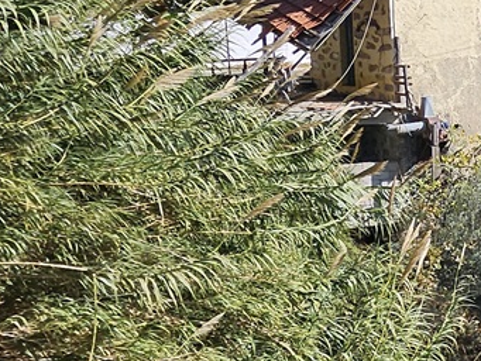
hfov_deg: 22.9
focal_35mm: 61
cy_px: 141
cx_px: 794
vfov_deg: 24.0
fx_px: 848
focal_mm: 1.74
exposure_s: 1/1160
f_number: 2.2
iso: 32
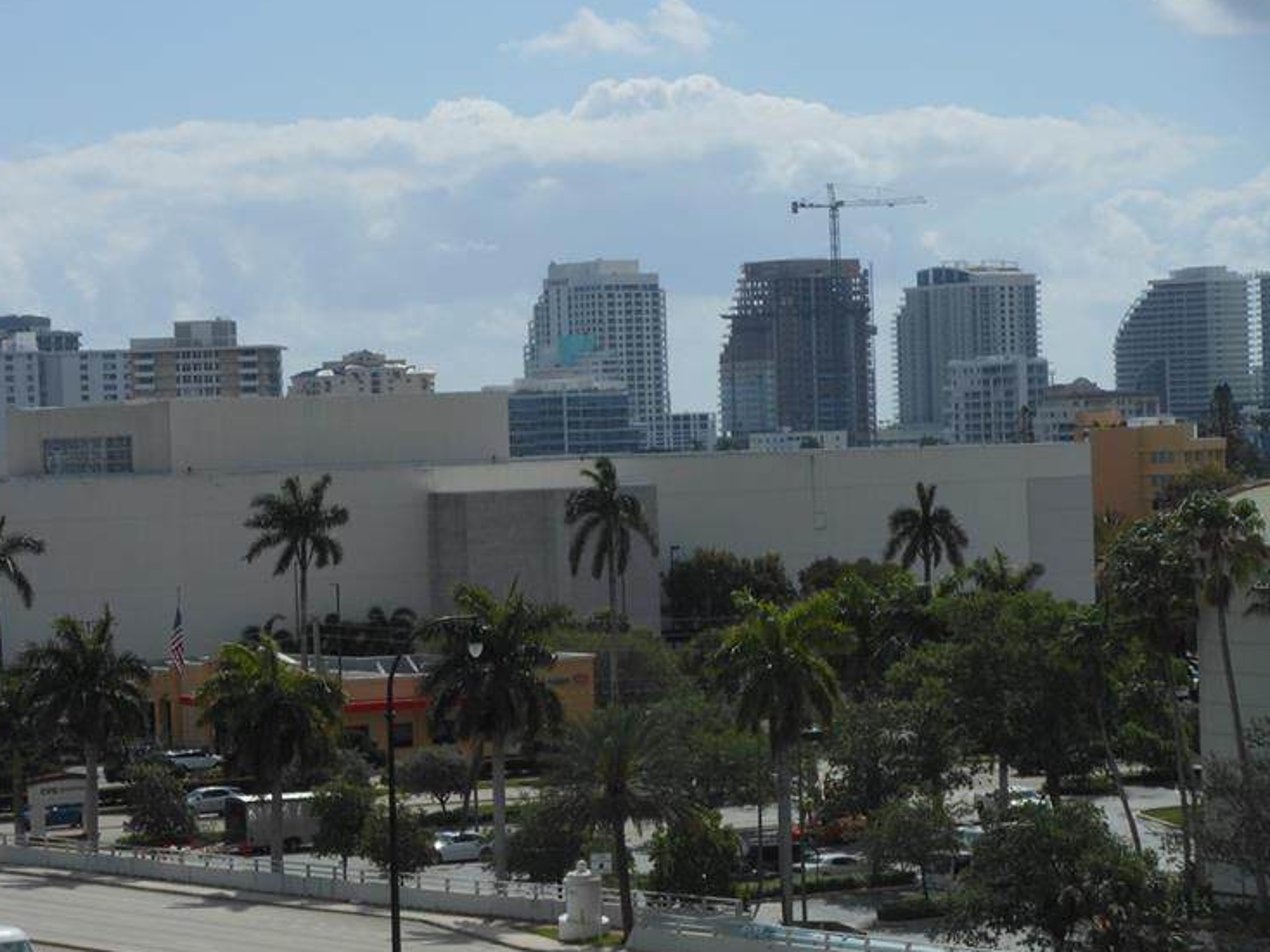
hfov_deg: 16.3
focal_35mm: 121
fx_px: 4438
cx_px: 592
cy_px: 479
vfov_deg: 12.2
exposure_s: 1/1500
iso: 80
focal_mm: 19.7
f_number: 4.8
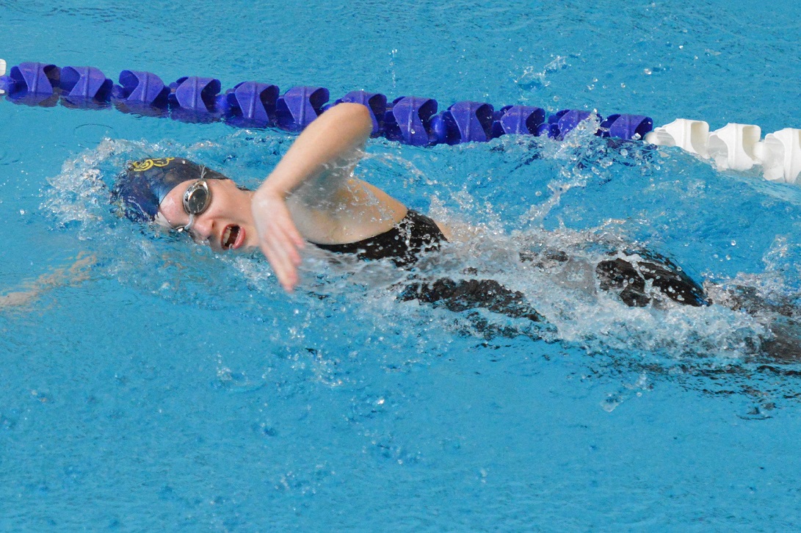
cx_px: 400
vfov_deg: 7.0
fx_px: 4336
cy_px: 266
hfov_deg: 10.6
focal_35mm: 195
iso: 3200
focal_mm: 130
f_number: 4
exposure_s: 1/800
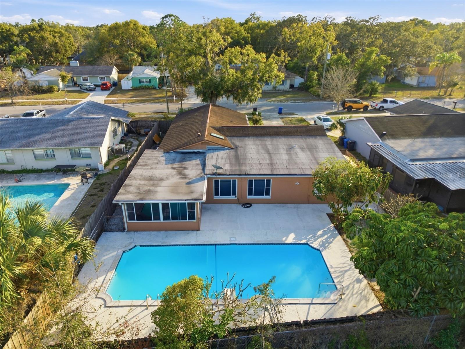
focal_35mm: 24
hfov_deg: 71.6
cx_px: 232
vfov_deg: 56.8
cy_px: 174
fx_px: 322
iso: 100
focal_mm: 8.7
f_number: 1.8
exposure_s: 1/1000
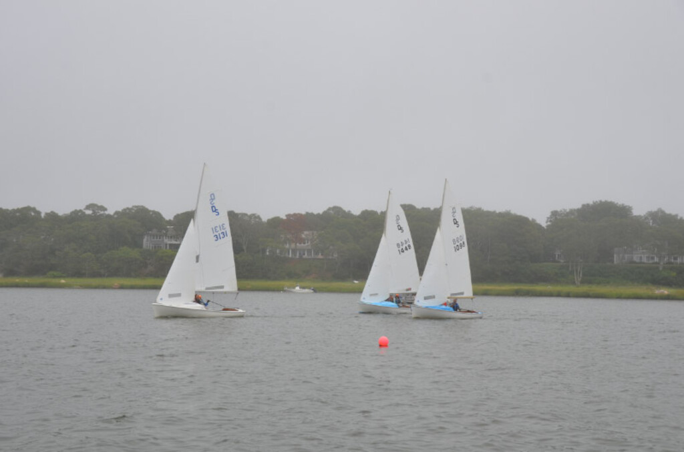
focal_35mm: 63
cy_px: 226
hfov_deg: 32.0
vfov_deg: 21.4
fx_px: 1194
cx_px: 342
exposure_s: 1/320
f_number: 9
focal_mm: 42
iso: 100
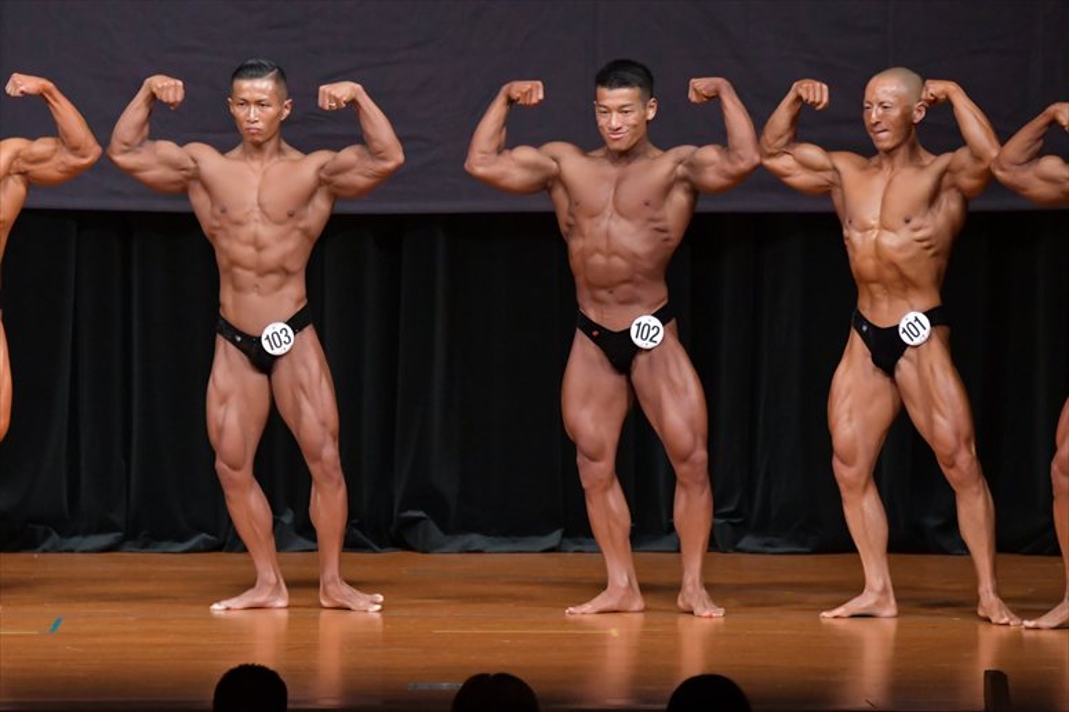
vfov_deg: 5.1
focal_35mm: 270
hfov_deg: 7.6
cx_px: 534
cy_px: 356
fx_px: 8014
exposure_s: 1/400
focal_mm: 180
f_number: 5.6
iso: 5000
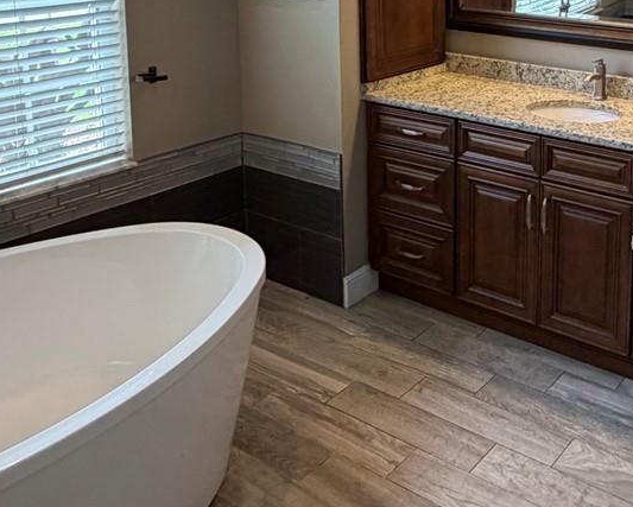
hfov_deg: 42.3
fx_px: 769
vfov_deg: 33.7
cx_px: 525
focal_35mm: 41
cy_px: 13
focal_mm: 2.22
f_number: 2.2
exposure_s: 1/120
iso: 320
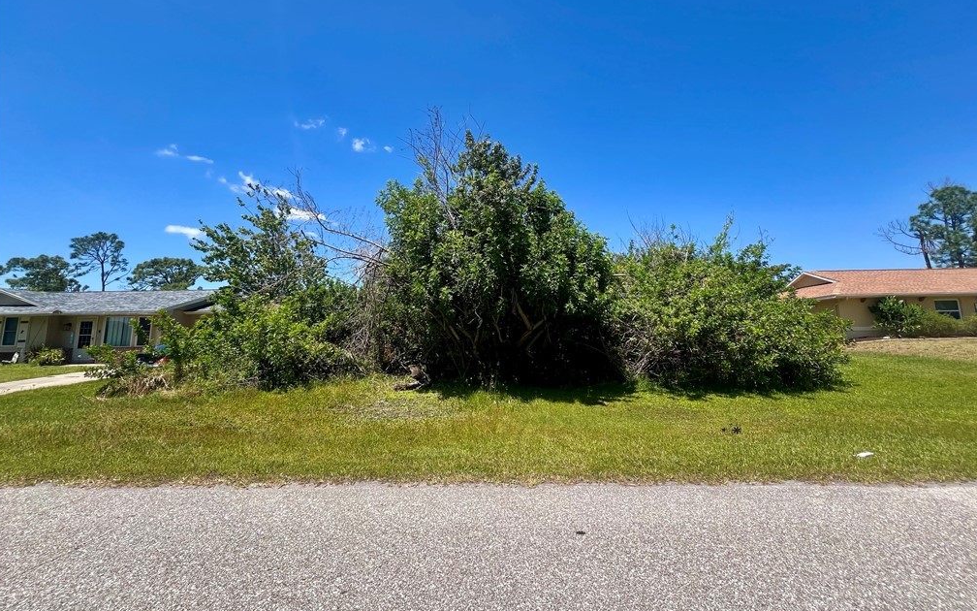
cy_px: 283
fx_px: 373
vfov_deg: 78.5
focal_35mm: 14
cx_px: 489
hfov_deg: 105.3
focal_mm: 1.57
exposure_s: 1/978
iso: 32
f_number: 1.8
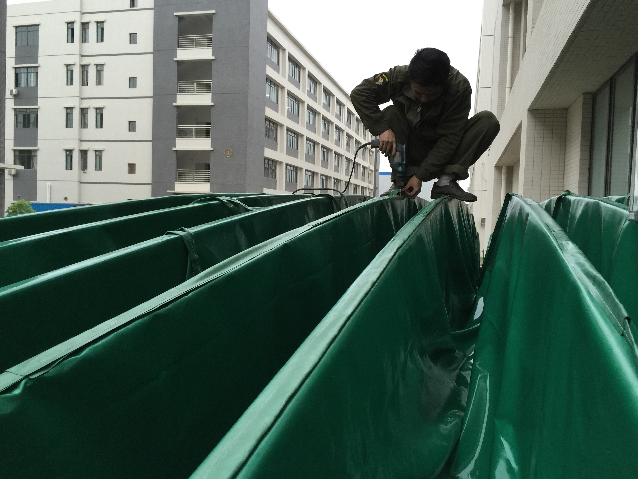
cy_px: 240
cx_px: 319
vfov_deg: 48.2
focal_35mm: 29
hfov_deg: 61.7
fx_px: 534
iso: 40
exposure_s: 1/30
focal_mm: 4.15
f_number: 2.2
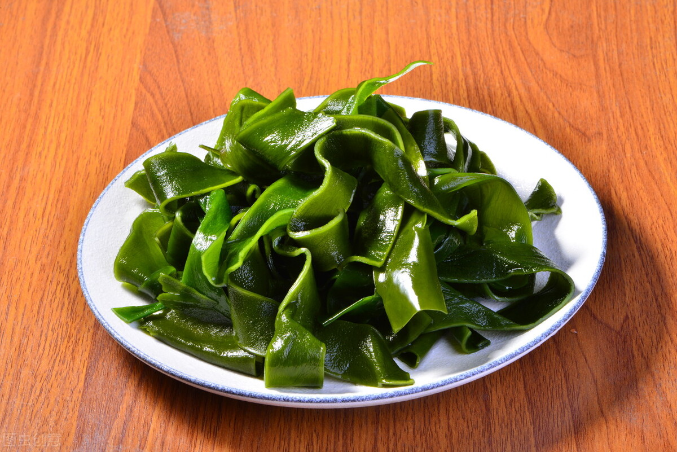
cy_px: 226
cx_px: 338
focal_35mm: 105
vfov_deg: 13.1
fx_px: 1975
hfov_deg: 19.4
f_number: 25
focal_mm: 105
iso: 125
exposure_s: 1/160
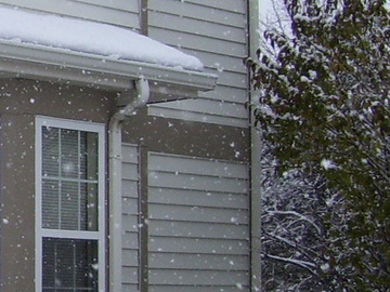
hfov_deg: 12.5
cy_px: 173
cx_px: -233
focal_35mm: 148
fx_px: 1667
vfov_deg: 10.0
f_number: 2.7
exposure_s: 1/500
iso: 80
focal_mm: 6
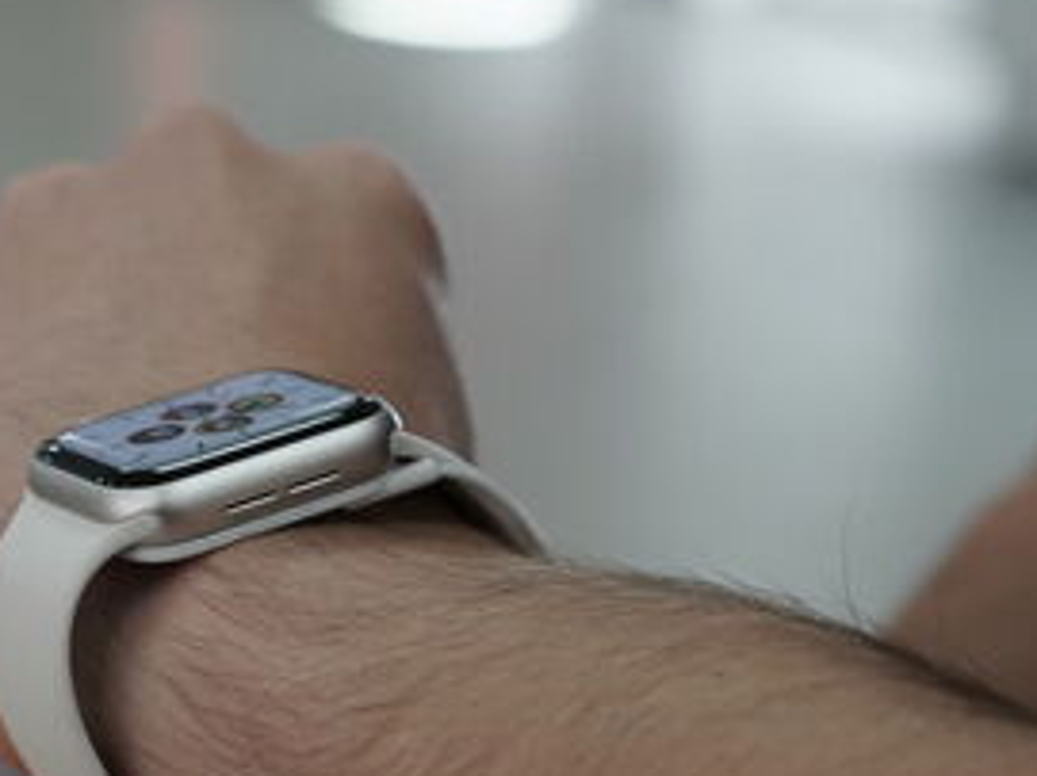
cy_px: 449
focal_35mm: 120
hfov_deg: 16.3
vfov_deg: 12.3
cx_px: 214
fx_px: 3593
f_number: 5.6
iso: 4000
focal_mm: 55
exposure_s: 1/320
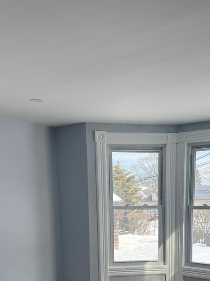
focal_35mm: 45
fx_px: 364
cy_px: 261
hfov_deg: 32.0
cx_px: 132
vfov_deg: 38.7
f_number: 1.78
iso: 100
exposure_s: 1/765
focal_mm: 6.76
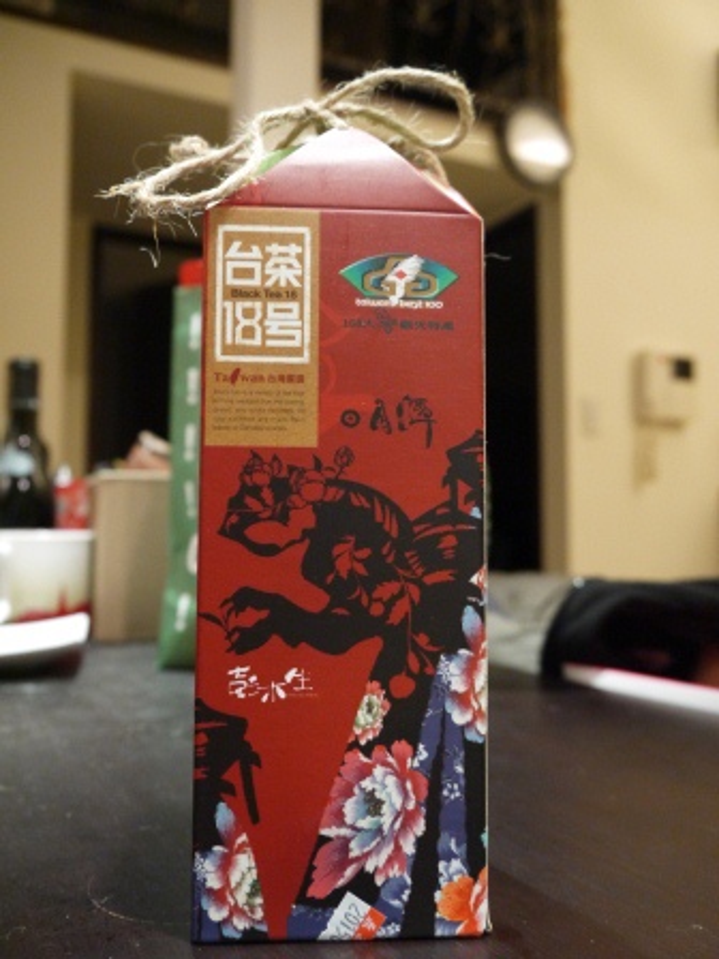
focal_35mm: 32
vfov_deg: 56.8
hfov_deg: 44.2
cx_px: 360
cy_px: 480
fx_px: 886
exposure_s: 1/40
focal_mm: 16
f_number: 4
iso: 1600
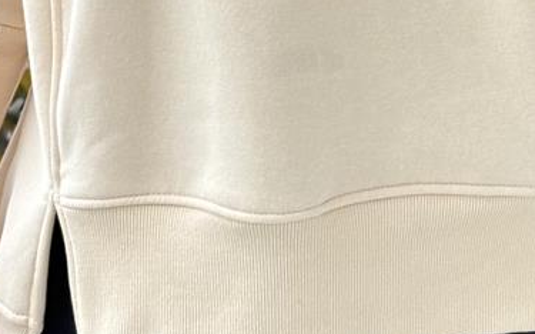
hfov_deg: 11.6
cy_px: -249
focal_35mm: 181
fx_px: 2638
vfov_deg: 7.1
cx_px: 351
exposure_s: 1/50
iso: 100
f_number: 1.78
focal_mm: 6.76
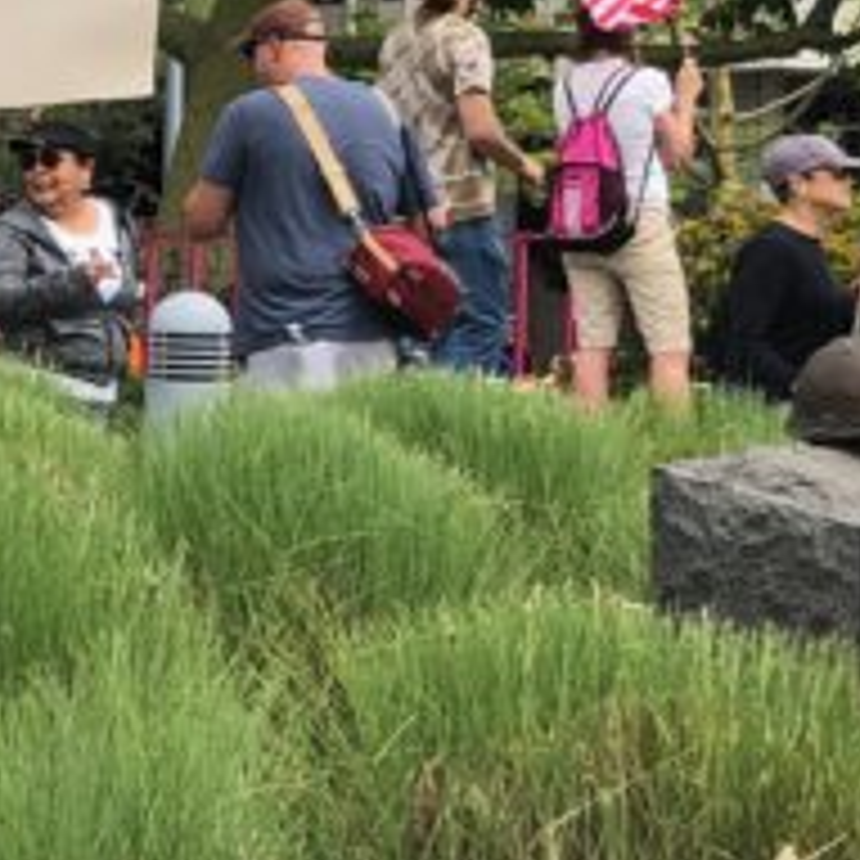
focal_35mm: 133
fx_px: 3738
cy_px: 248
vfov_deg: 13.1
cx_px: -842
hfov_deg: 11.8
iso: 20
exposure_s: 1/813
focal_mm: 3.99
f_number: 1.8
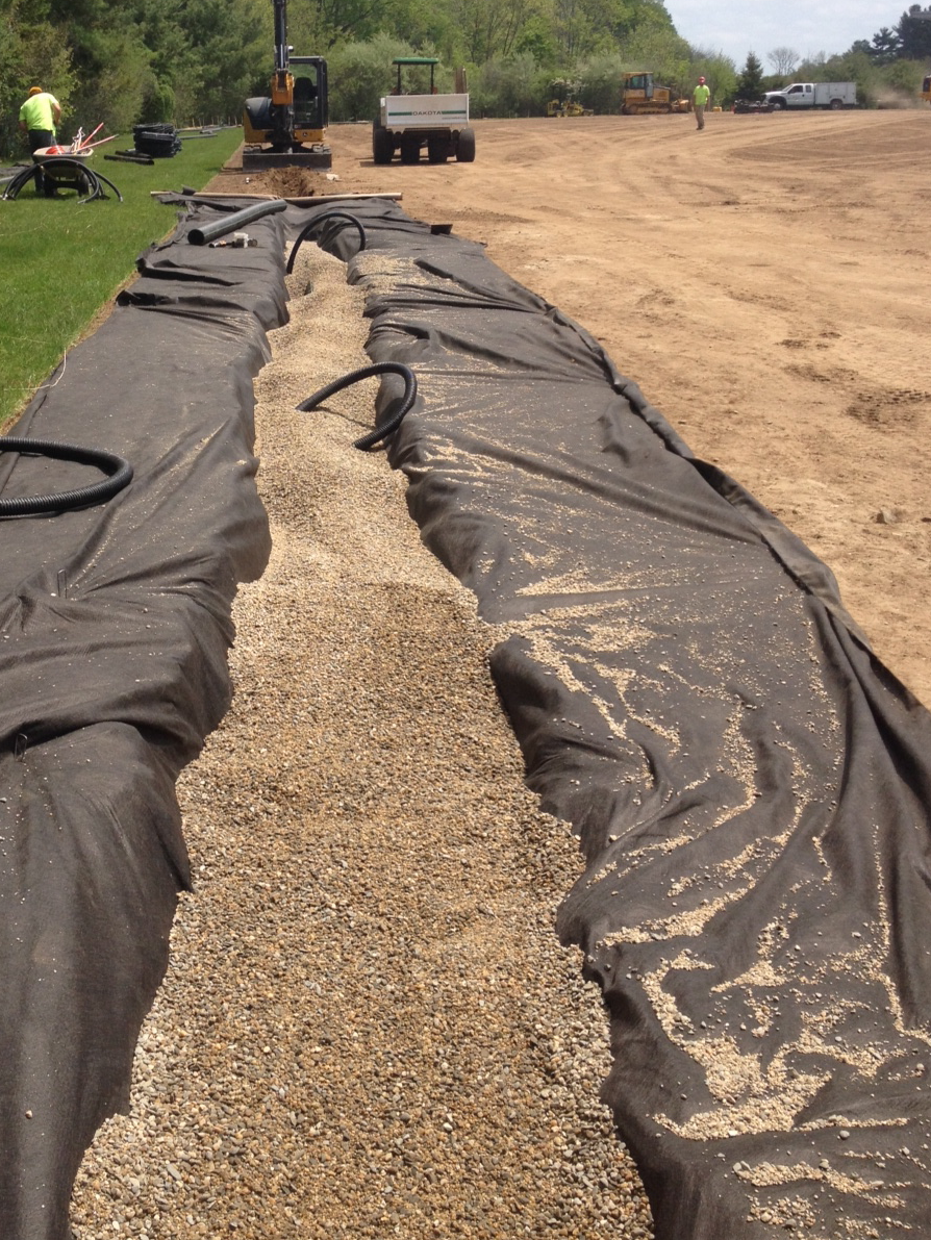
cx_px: 334
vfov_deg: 40.0
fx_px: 1685
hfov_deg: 30.7
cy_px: 434
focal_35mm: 47
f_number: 2.4
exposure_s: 1/1783
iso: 50
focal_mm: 4.28
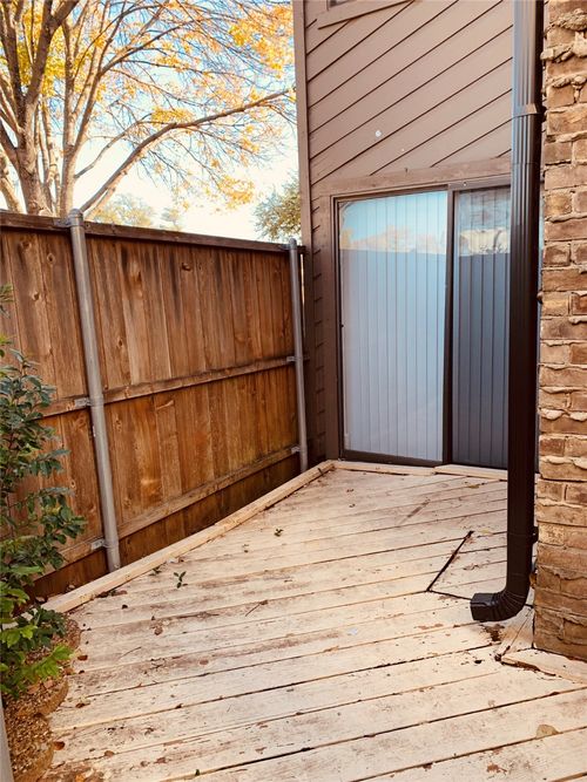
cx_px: 294
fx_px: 588
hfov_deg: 53.0
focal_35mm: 26
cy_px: 391
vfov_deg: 67.3
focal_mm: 4.25
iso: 25
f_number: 1.8
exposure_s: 1/126
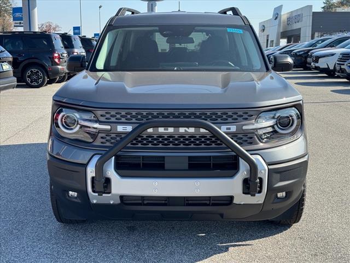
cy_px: 132
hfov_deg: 39.7
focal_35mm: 48
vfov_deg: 30.3
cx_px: 175
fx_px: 485
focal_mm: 6.76
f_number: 1.78
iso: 64
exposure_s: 1/1637
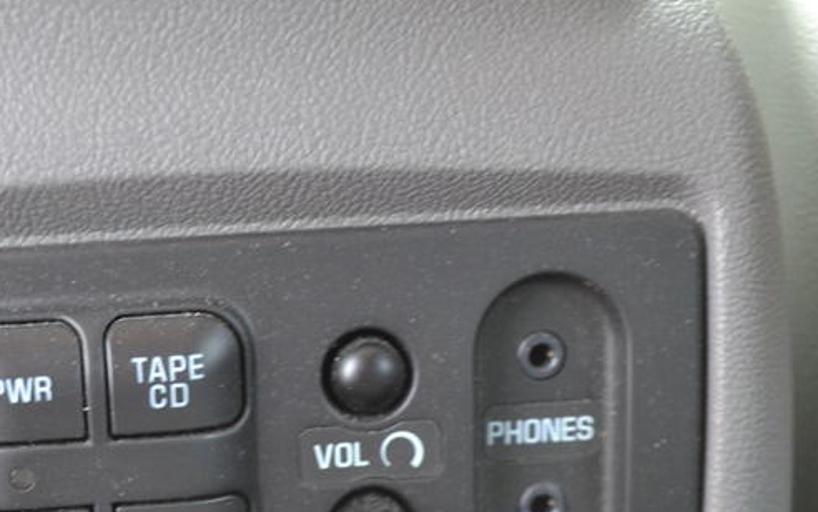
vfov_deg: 14.3
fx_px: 2008
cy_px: 516
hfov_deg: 22.8
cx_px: 214
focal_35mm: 90
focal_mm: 29
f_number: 4.5
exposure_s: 1/25
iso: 400
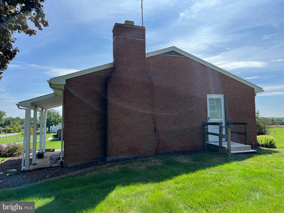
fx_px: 213
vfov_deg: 53.1
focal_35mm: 26
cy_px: 106
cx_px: 142
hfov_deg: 67.3
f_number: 1.5
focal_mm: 5.7
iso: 50
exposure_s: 1/3968
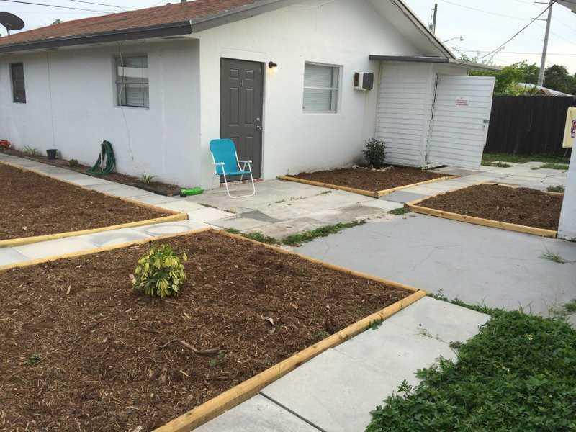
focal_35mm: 30
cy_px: 216
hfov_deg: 60.0
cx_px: 288
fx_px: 499
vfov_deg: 46.8
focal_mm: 4.12
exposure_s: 1/586
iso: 32
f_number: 2.2
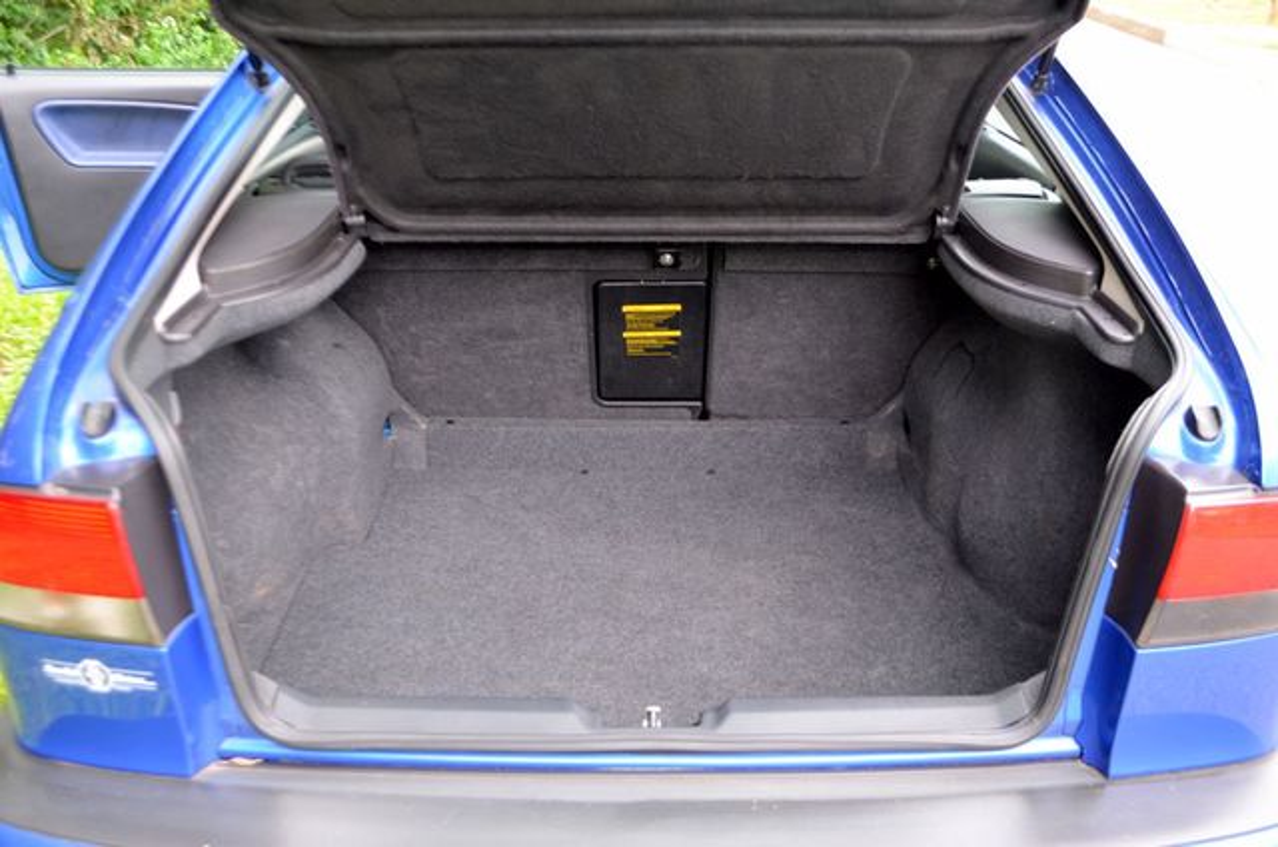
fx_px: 1275
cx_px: 639
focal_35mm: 36
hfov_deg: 53.2
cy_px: 424
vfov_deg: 36.7
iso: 400
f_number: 4
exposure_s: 1/80
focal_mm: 24
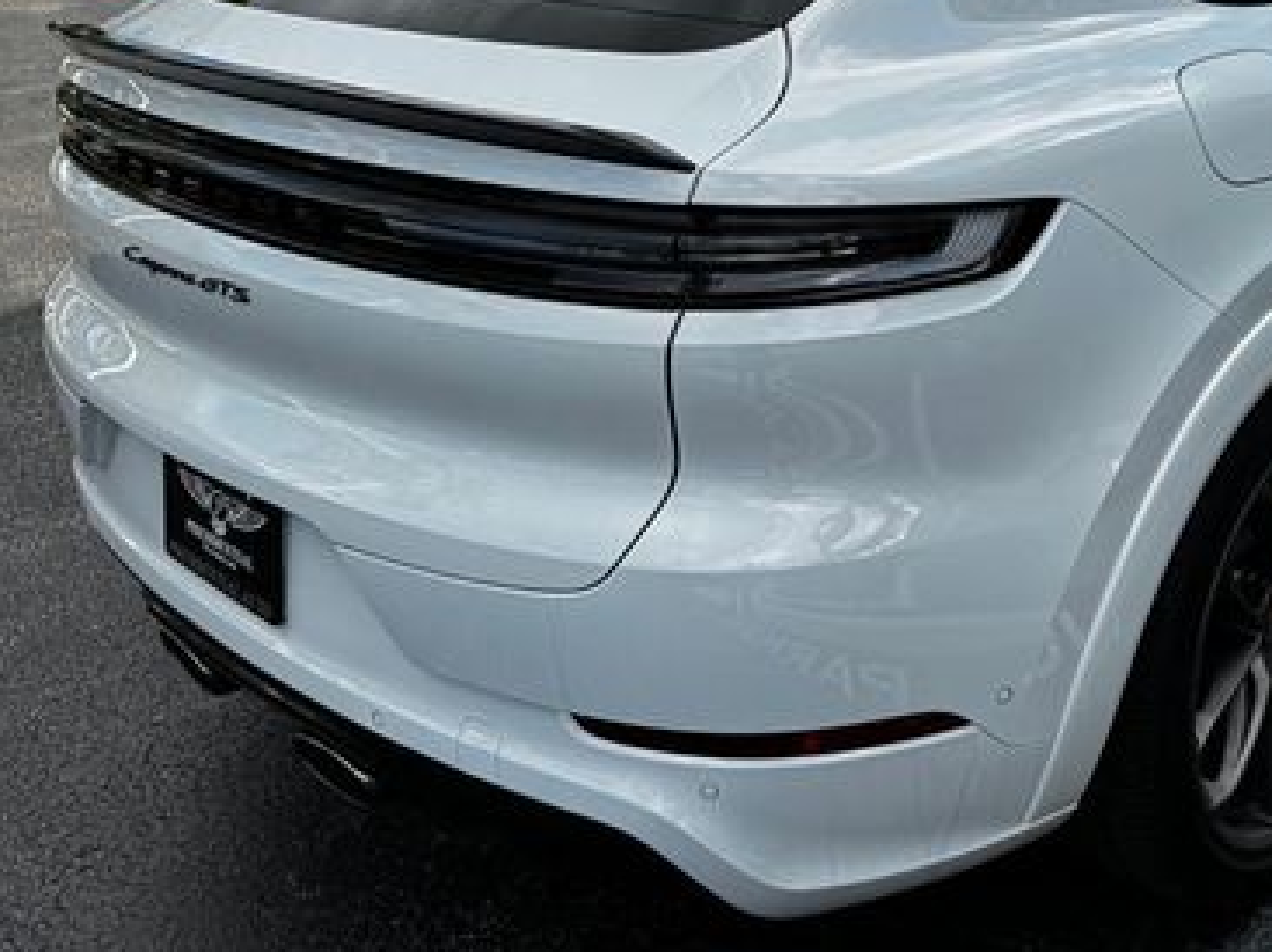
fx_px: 1542
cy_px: 288
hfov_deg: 43.6
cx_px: 931
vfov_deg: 33.9
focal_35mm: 42
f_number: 1.78
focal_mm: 6.76
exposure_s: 1/1721
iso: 80
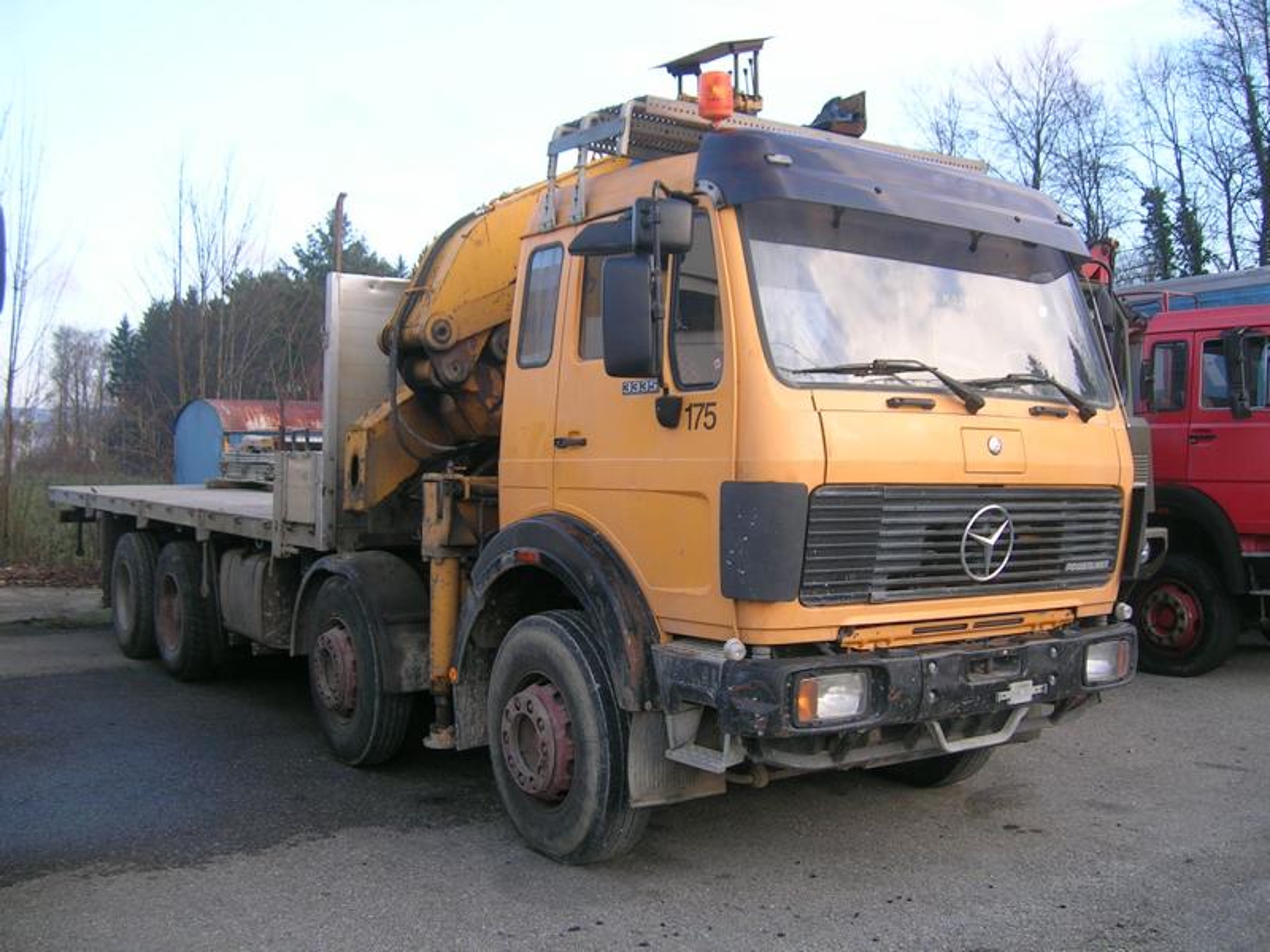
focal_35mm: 35
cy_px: 476
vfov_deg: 40.7
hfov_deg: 52.6
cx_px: 635
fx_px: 1284
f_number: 2.8
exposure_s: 1/94.3
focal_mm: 5.4
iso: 50
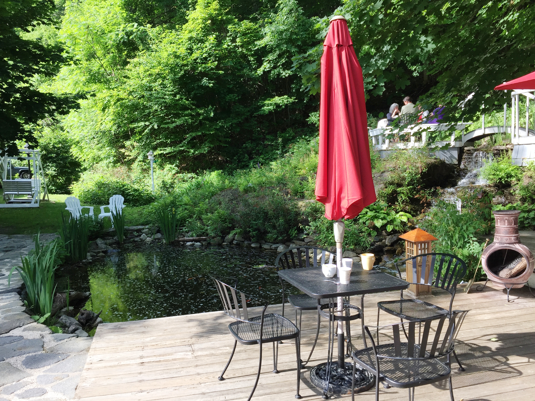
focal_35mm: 29
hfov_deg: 61.7
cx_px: 268
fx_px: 448
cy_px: 200
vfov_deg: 48.2
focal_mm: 4.15
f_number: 2.2
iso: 32
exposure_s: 1/434
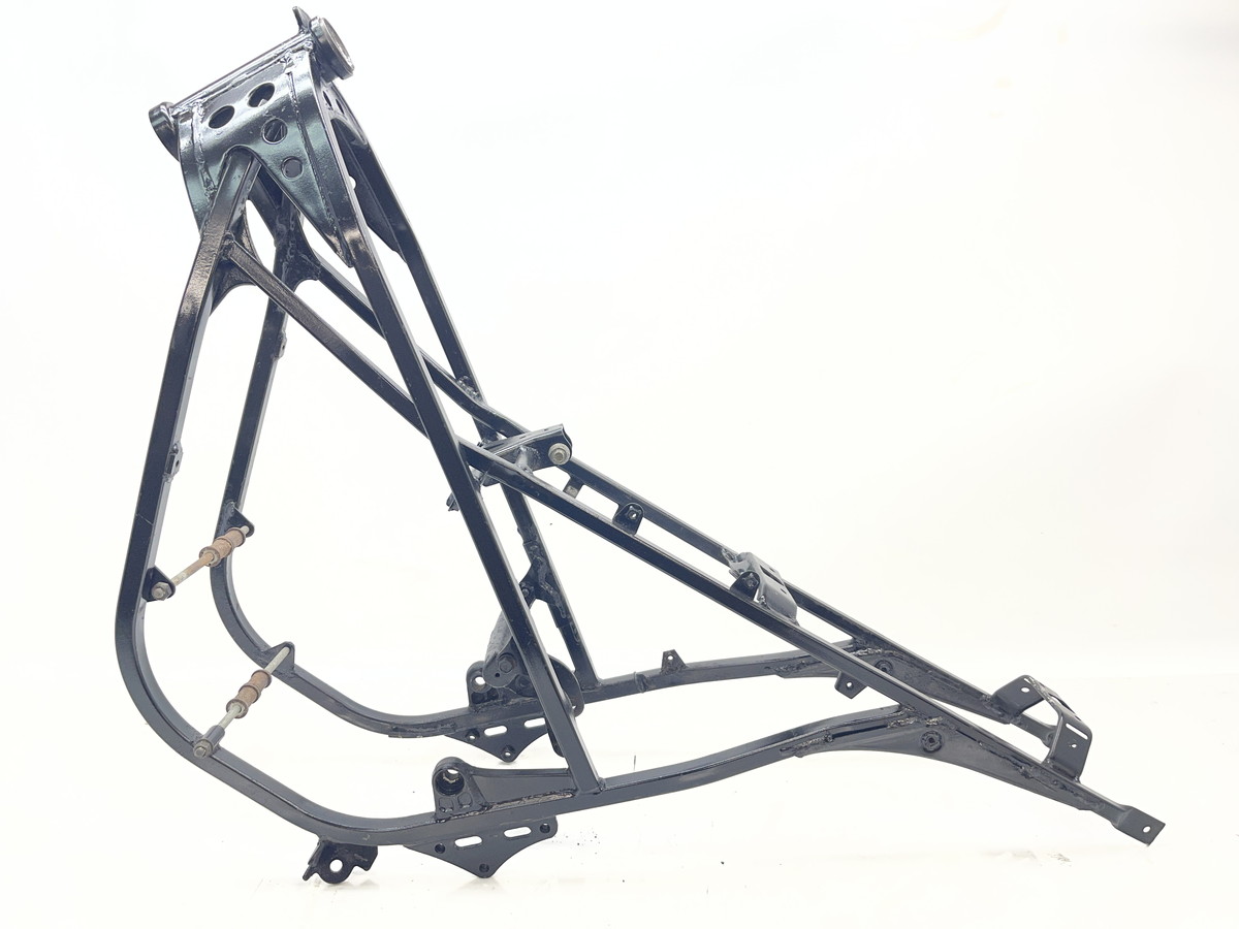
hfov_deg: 69.4
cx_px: 620
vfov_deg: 54.9
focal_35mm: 25
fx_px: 895
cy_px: 464
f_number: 1.6
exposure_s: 1/120
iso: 32
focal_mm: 5.1
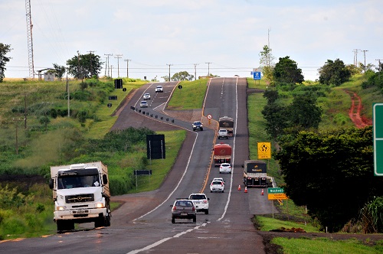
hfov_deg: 4.6
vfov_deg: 3.0
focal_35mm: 450
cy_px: 127
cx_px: 192
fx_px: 4781
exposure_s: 1/500
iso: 500
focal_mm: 300
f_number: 11
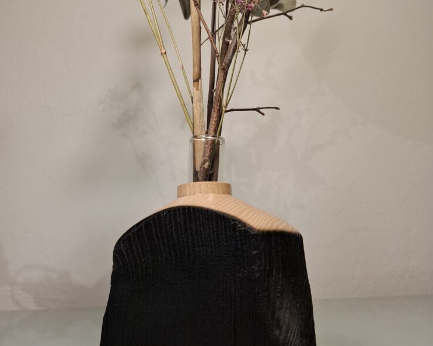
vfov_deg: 46.9
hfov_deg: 57.2
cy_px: 147
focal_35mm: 31
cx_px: 211
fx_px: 397
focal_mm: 5.54
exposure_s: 1/100
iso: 125
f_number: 1.8
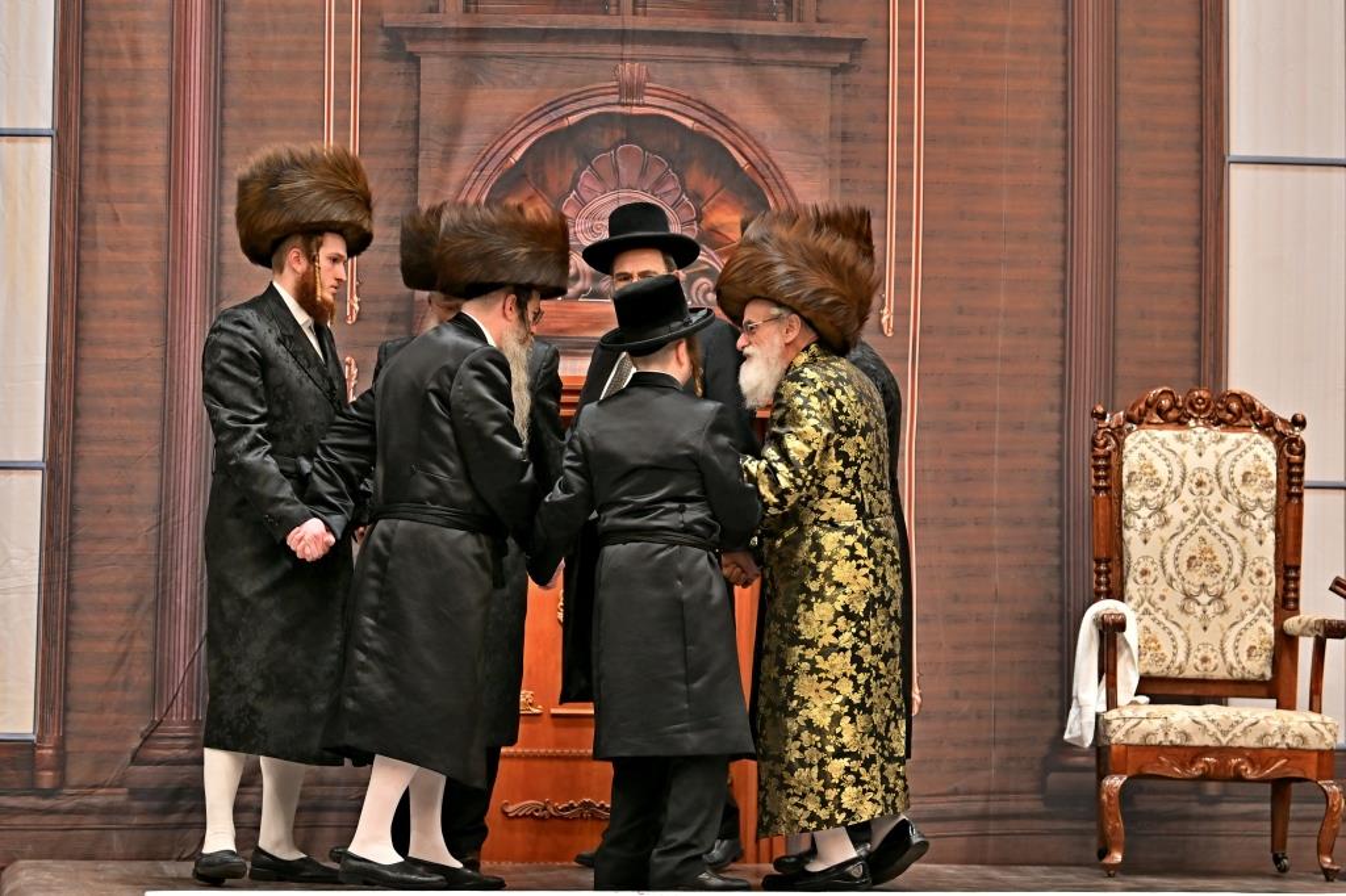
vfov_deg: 7.6
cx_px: 673
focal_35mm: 180
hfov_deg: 11.4
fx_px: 6727
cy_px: 448
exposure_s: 1/250
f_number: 2.8
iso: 400
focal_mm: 120
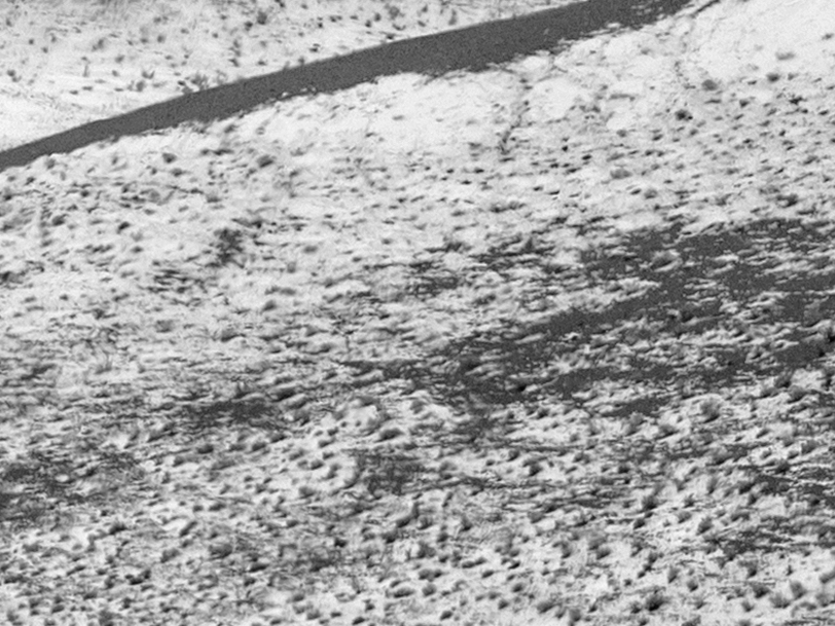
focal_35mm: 2219
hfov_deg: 0.9
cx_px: -2143
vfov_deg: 0.7
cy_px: -243
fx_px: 53526
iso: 100
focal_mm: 310
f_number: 10
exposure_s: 1/800
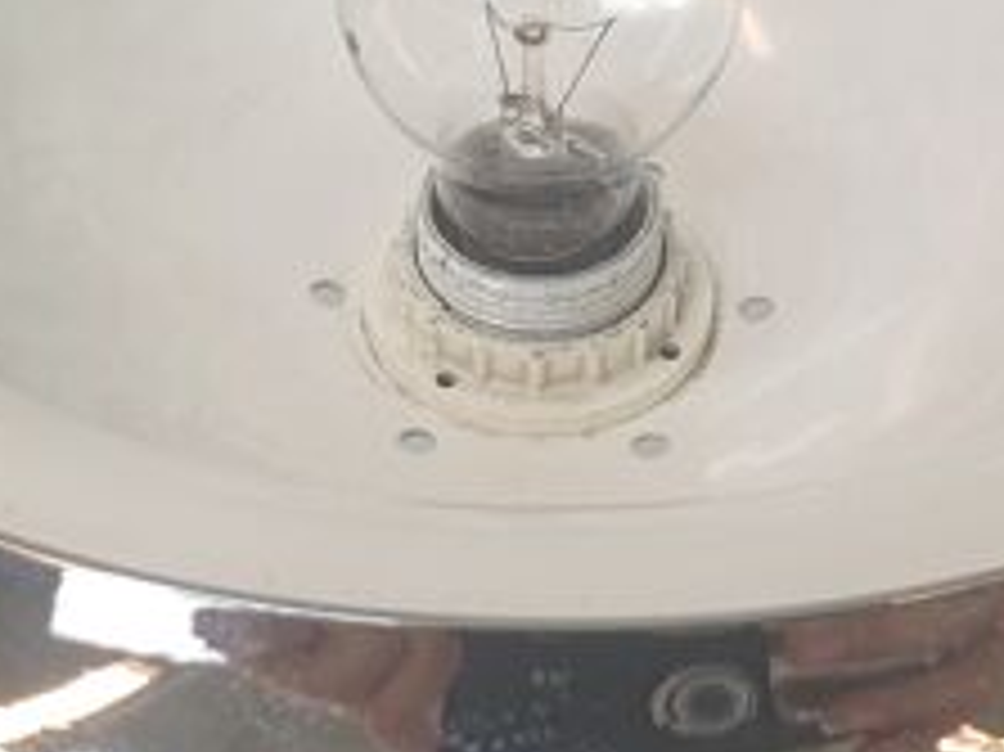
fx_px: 2029
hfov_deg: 27.8
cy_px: 122
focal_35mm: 70
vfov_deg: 20.7
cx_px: 527
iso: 50
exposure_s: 1/100
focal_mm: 4.3
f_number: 2.4
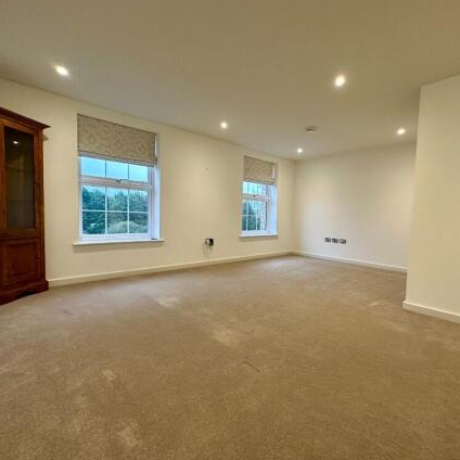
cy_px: 232
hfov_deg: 83.3
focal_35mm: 17
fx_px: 256
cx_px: 266
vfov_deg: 84.0
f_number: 2.2
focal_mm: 2.22
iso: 320
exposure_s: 1/100
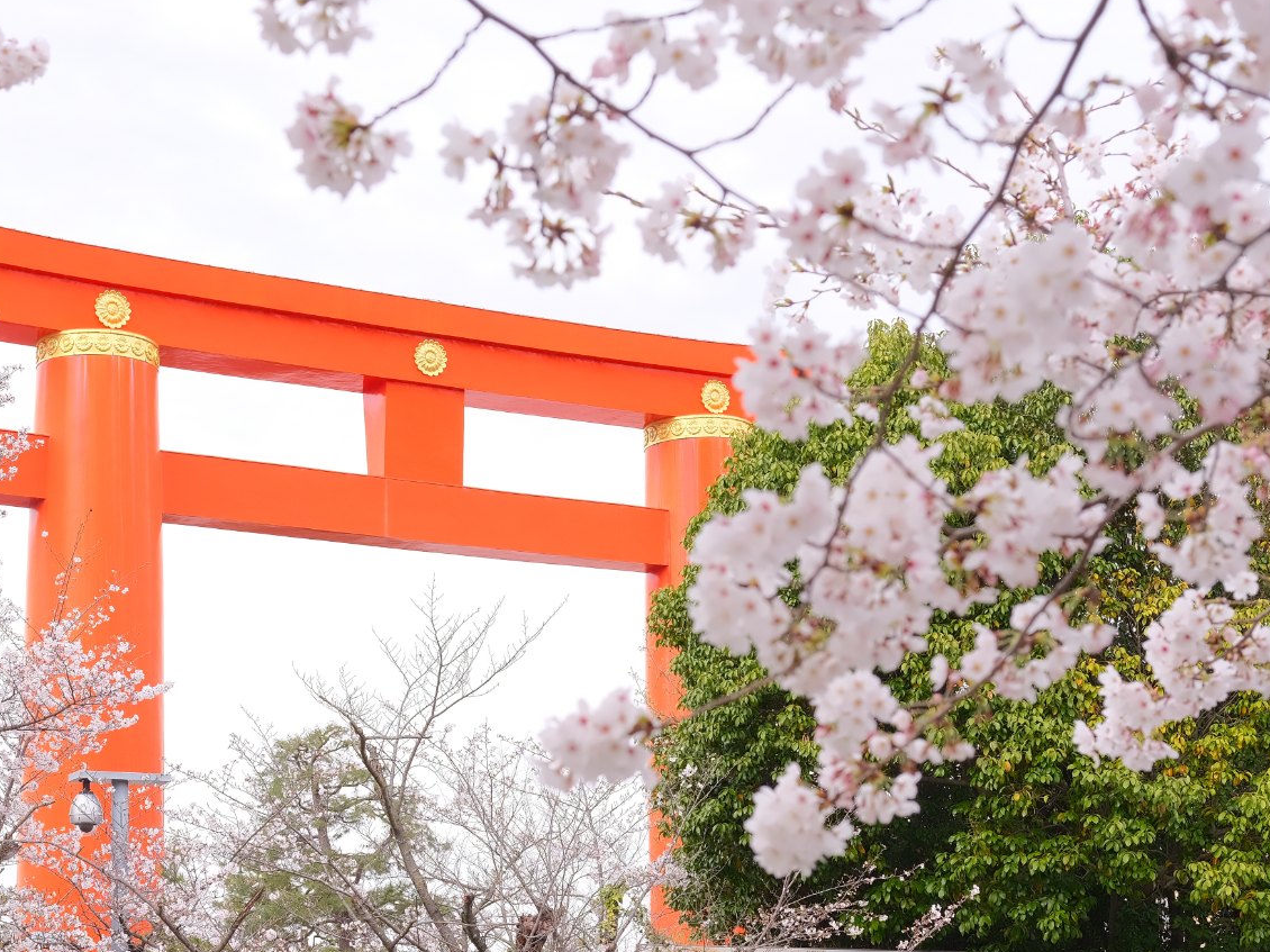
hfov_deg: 23.0
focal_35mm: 85
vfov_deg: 17.2
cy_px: 804
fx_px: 3118
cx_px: 567
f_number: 8
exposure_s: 1/200
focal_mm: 45
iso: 500
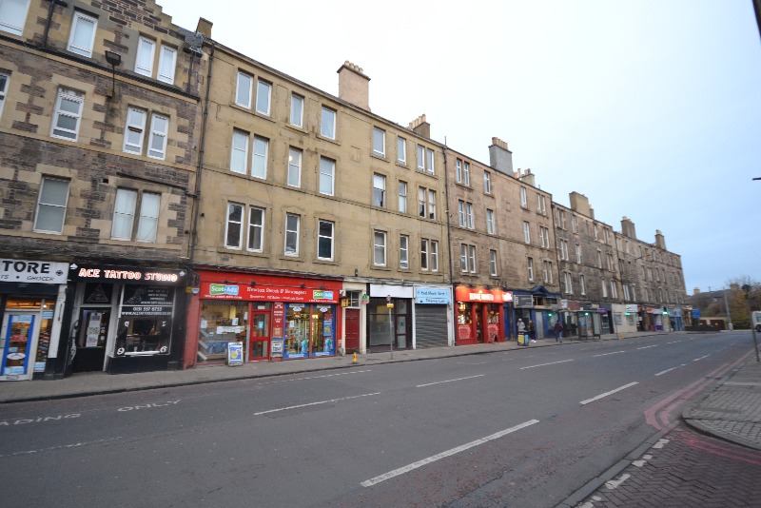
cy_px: 254
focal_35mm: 15
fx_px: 317
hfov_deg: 100.4
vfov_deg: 77.4
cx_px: 380
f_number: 4
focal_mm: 10
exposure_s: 1/60
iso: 500
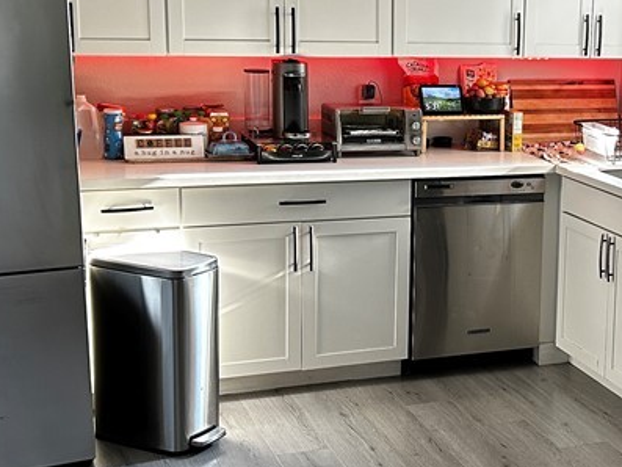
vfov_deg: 21.9
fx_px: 1204
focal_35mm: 67
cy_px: 226
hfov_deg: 28.1
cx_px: 536
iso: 125
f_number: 1.5
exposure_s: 1/95
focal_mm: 5.7
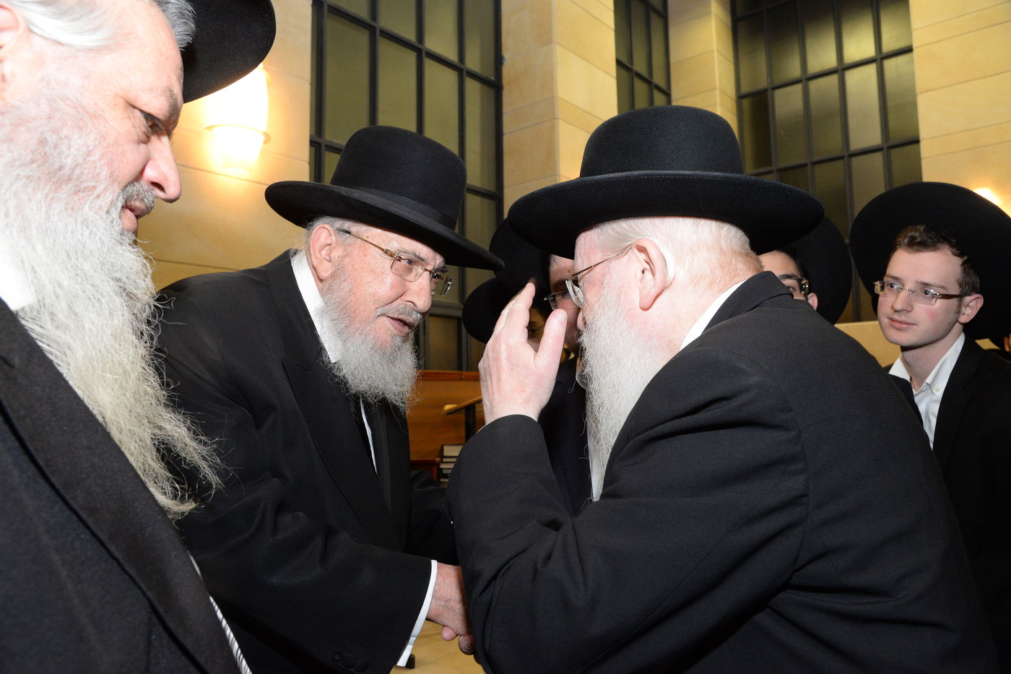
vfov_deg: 47.9
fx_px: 758
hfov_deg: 67.4
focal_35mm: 27
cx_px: 506
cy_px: 337
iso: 2500
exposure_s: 1/100
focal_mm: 27
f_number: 8
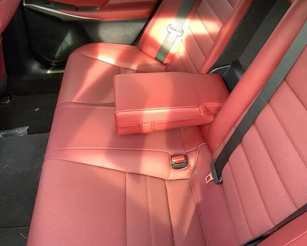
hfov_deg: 54.2
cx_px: 155
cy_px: 124
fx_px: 300
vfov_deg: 44.6
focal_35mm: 33
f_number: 2.4
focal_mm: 3.3
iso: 100
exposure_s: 1/50
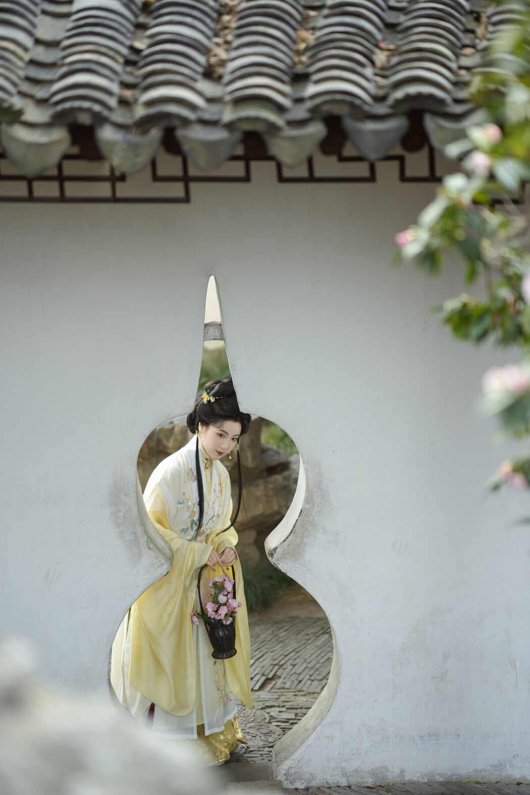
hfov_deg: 16.1
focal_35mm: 85
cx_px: 265
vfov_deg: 23.9
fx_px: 1877
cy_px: 398
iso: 100
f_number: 1.4
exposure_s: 1/250
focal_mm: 85
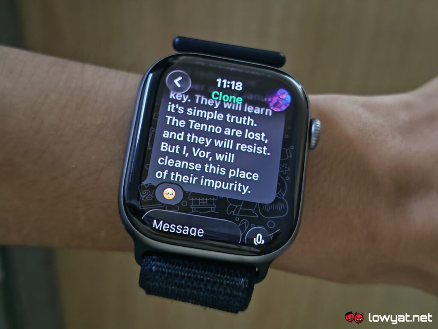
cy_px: 164
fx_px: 582
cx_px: 219
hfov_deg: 41.2
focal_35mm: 46
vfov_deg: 31.5
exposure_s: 1/50
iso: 400
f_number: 1.6
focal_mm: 5.4
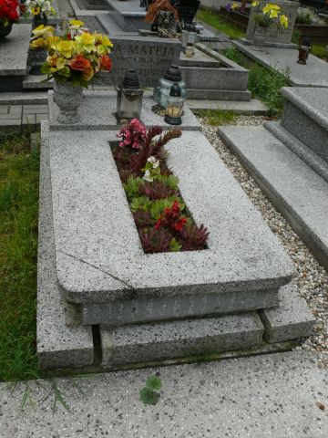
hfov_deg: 40.7
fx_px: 442
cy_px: 219
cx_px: 164
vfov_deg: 52.6
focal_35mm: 35
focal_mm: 7.4
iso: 100
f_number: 5
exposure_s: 1/200
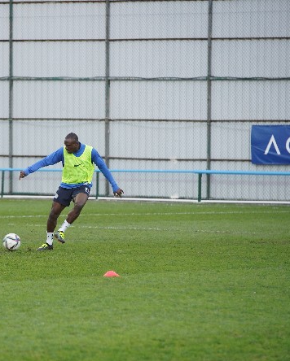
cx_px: 46
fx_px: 3032
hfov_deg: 5.5
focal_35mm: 283
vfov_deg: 6.8
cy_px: 181
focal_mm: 200
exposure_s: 1/320
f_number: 4.5
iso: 2000
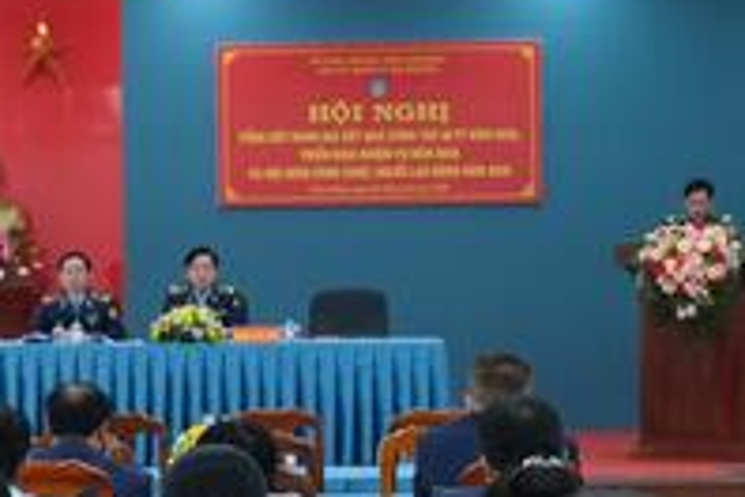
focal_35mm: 101
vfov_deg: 13.5
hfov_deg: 20.0
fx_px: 2090
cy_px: 345
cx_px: 173
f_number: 4
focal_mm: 16.5
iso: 1000
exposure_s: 1/100
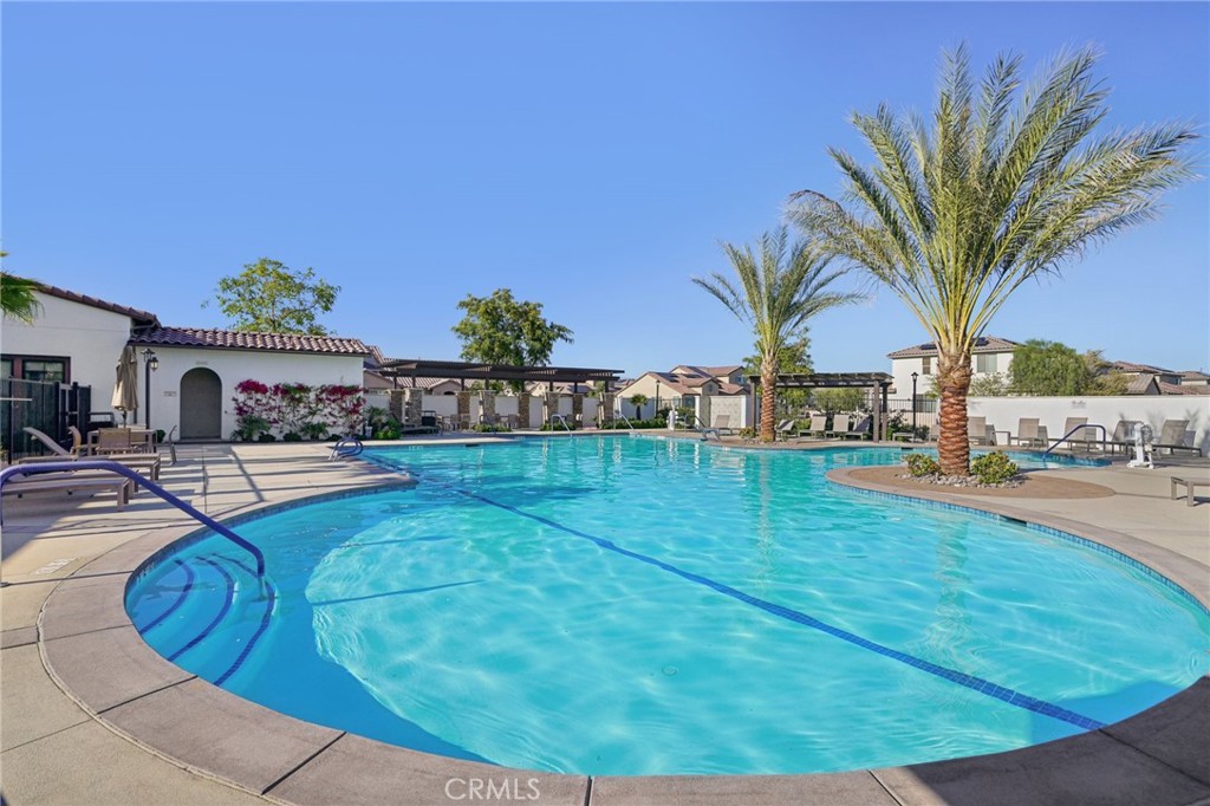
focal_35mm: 16
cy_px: 403
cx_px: 605
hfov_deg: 96.8
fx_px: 538
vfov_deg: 73.7
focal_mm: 16
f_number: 7.1
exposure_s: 1/500
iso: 100
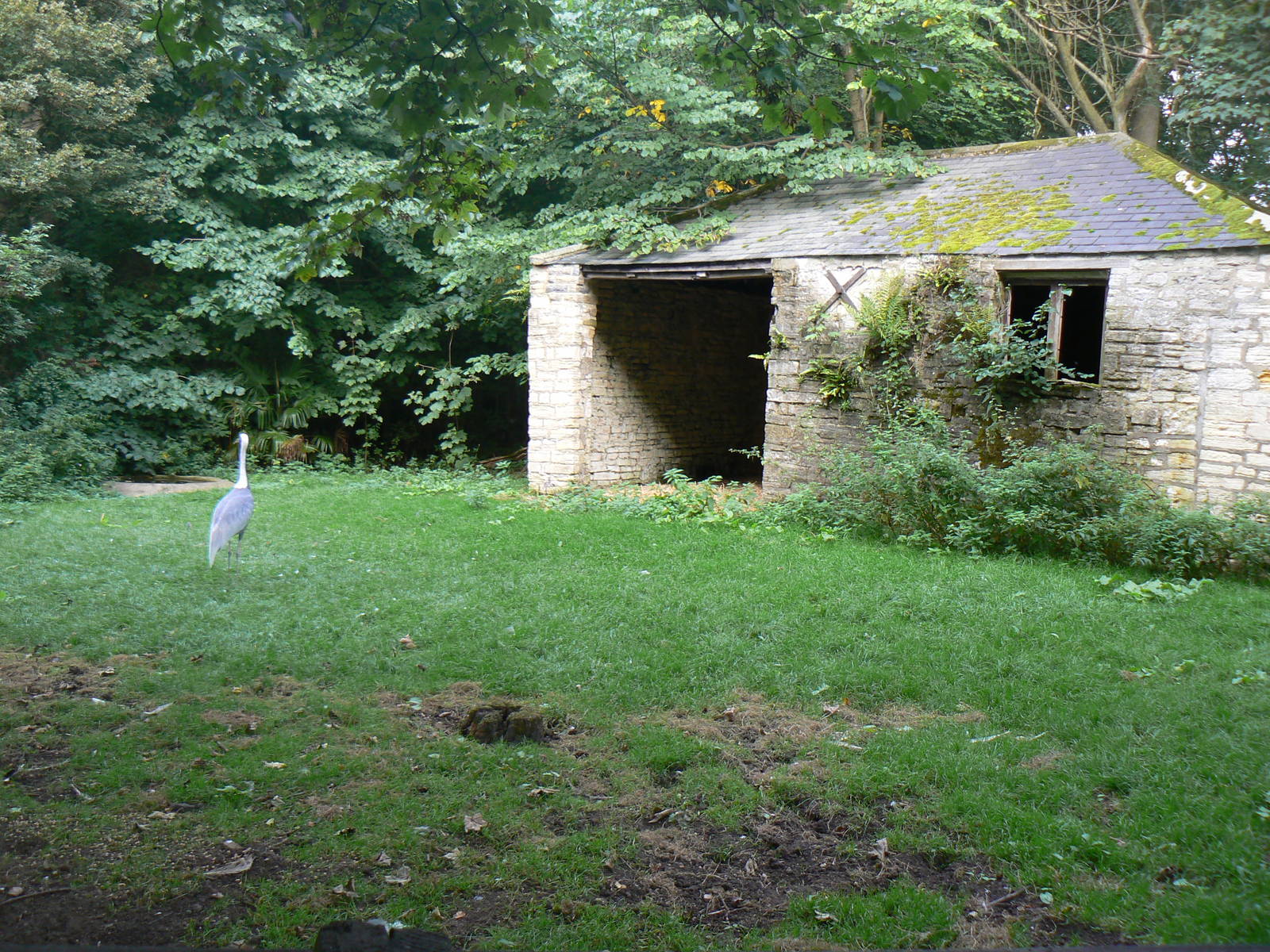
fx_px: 1321
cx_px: 635
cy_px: 476
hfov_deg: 51.4
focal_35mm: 36
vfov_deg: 39.7
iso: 80
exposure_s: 1/50
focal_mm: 6
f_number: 2.8
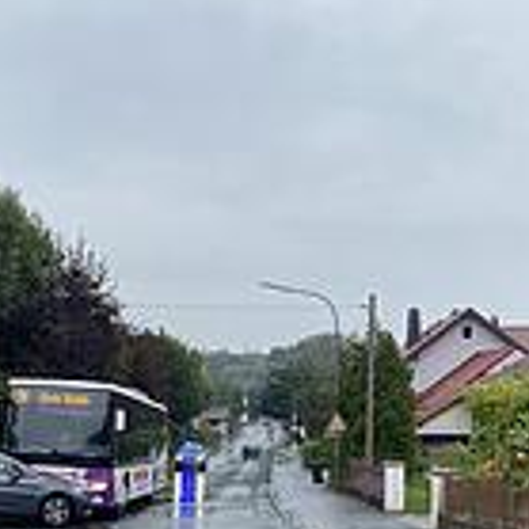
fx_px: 1003
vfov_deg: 29.0
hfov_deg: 29.5
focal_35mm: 58
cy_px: 411
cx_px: 209
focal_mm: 4.25
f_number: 1.8
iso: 32
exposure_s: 1/1103
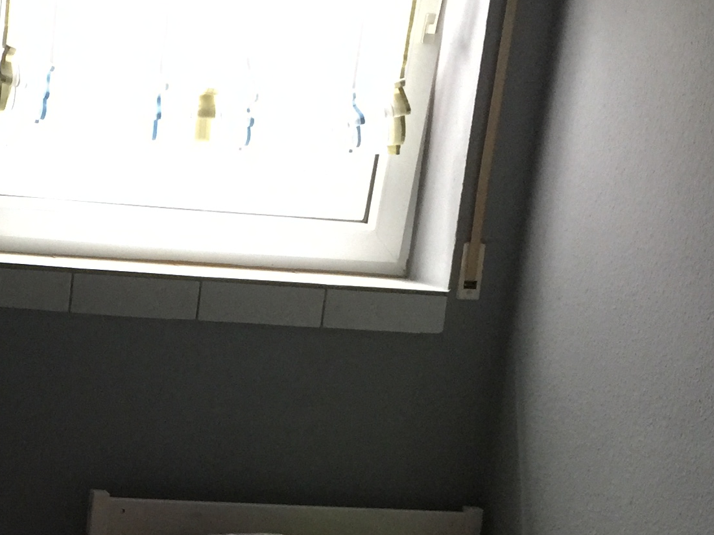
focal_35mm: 86
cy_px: 549
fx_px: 1773
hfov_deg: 21.9
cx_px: -18
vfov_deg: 16.8
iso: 160
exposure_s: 1/17
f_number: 2.2
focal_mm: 4.15
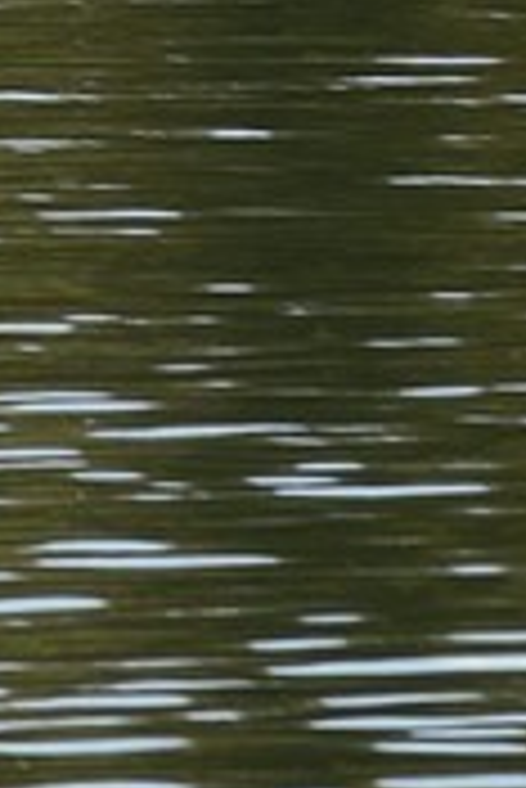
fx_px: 30970
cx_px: -1884
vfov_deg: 1.5
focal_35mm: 1416
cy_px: -1378
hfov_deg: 1.0
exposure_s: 1/250
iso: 200
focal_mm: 155
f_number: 10
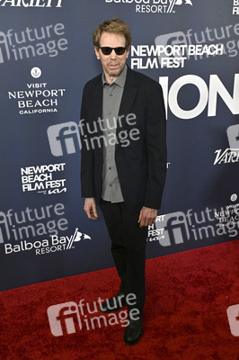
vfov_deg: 54.5
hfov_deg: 37.8
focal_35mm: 35
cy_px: 180
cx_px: 120
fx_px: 349
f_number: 6.3
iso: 2500
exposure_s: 1/320
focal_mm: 35
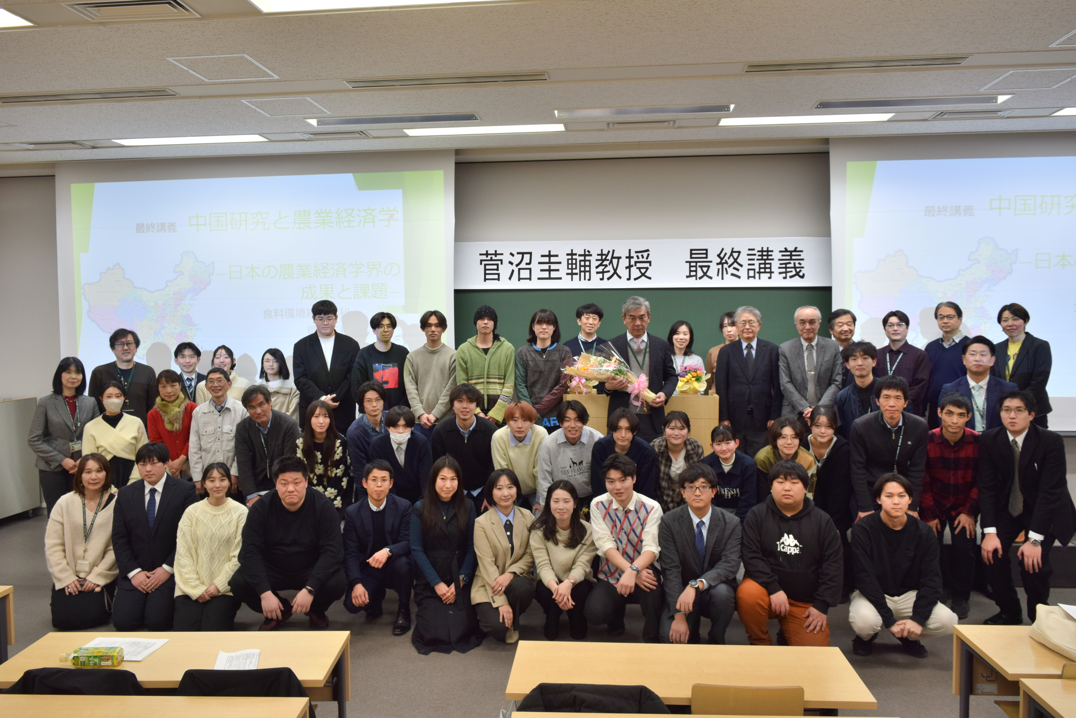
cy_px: 359
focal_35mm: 27
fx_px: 807
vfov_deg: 47.9
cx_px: 538
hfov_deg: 67.4
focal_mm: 18
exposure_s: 1/100
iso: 400
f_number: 5
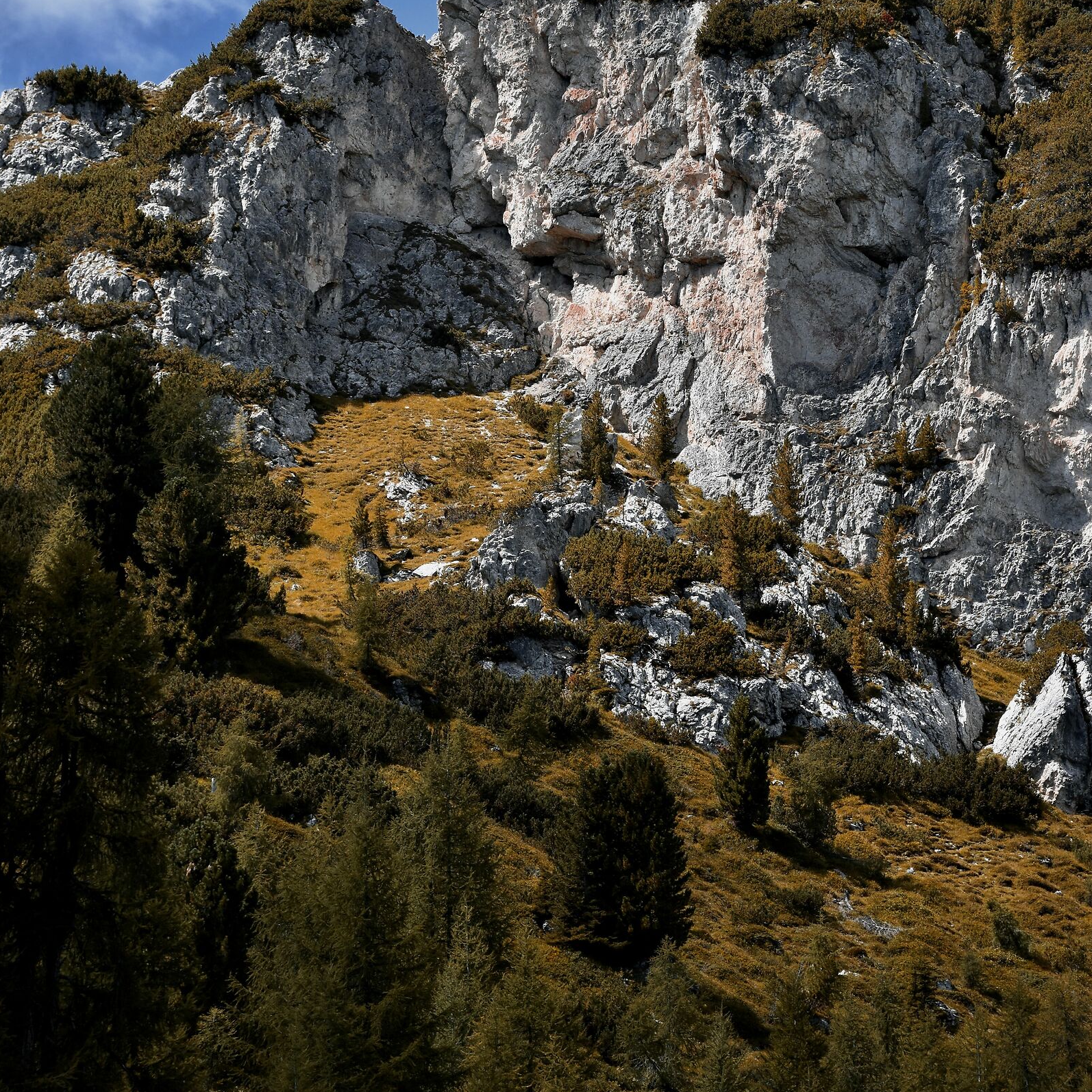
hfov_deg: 14.7
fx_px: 4247
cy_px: 409
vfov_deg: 14.6
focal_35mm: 119
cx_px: 546
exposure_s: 1/320
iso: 280
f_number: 10
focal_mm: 62
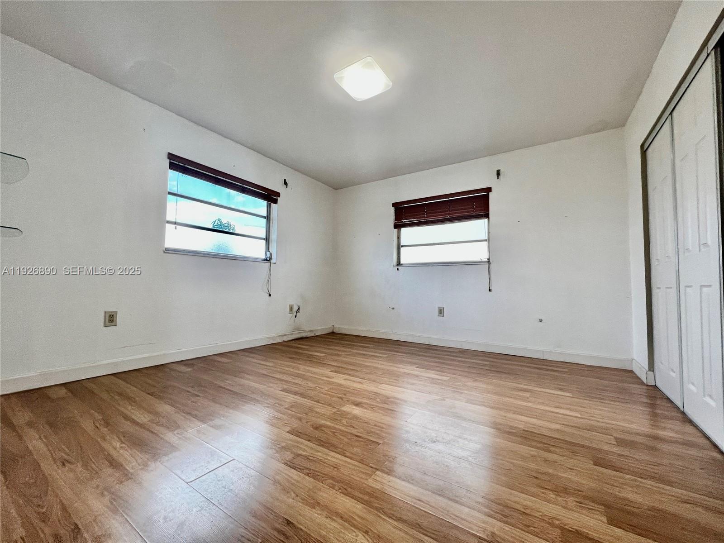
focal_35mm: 13
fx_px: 272
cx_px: 362
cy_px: 272
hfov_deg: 106.2
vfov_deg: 89.9
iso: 80
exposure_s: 1/120
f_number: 1.8
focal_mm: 1.57
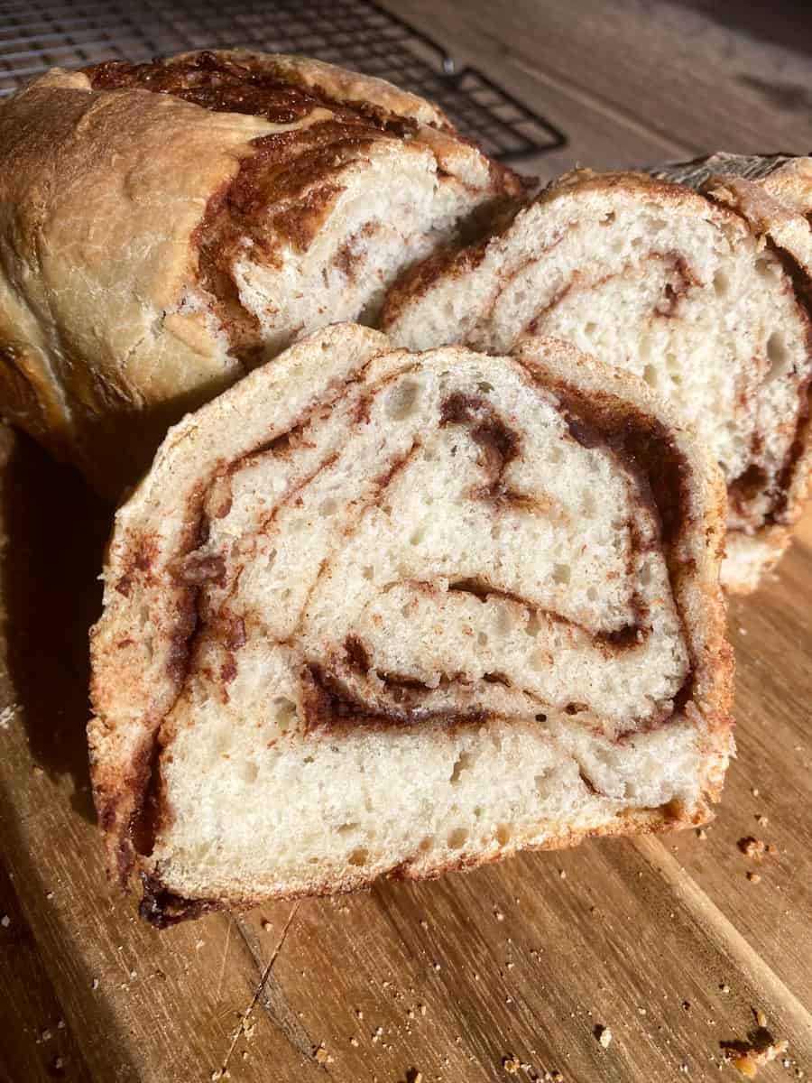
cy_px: 542
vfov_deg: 69.4
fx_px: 782
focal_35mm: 25
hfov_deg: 54.9
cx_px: 406
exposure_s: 1/640
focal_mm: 4.25
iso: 32
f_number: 1.8
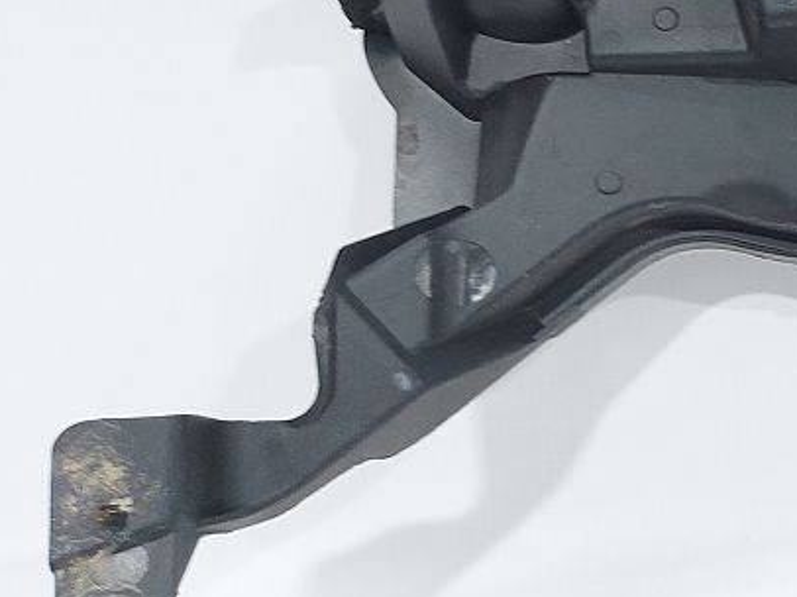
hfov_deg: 19.5
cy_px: 185
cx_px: 1322
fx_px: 1887
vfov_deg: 17.9
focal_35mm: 82
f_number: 1.8
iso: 80
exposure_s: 1/50
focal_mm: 5.23
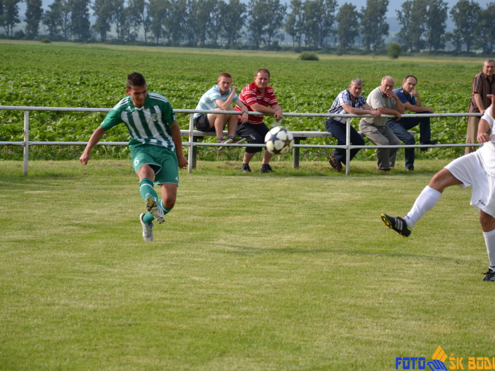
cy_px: 189
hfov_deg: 11.3
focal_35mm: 175
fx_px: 2496
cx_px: 254
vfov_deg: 8.5
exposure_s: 1/1000
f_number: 5.6
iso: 400
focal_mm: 105
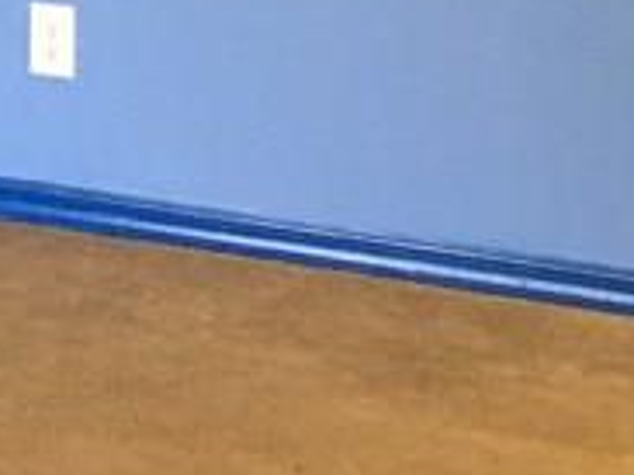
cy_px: -267
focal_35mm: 162
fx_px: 2965
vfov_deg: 8.9
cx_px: -249
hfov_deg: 11.8
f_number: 2.2
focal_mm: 4.15
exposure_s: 1/17
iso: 200
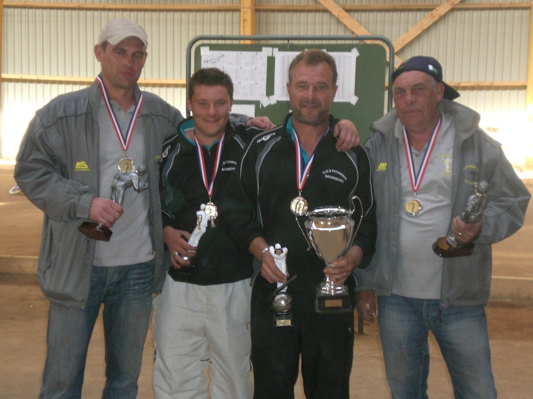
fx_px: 970
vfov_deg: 23.3
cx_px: 266
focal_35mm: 63
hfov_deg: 30.7
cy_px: 200
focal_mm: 10.4
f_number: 4
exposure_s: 1/60
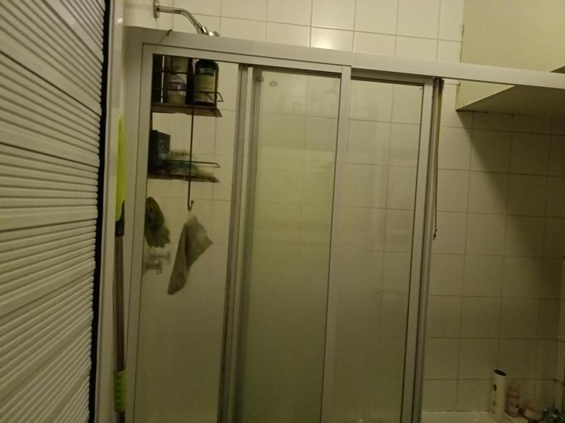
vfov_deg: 56.8
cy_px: 212
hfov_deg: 71.6
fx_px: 392
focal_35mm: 24
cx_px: 282
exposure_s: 1/50
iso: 3701
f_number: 1.75
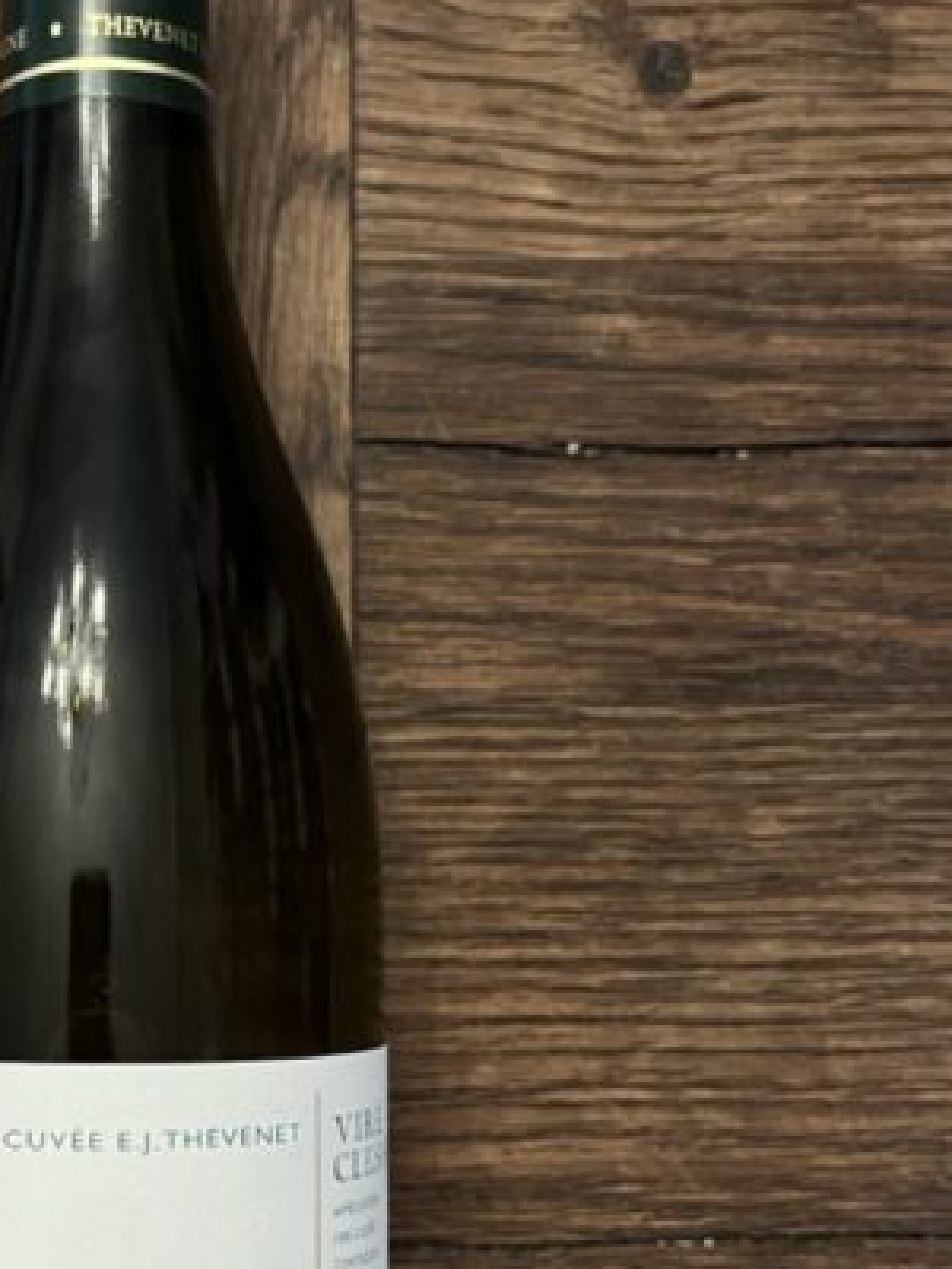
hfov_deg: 27.1
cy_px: 799
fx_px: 1907
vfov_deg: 36.6
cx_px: 108
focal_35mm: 52
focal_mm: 5.1
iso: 320
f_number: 1.6
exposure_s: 1/50
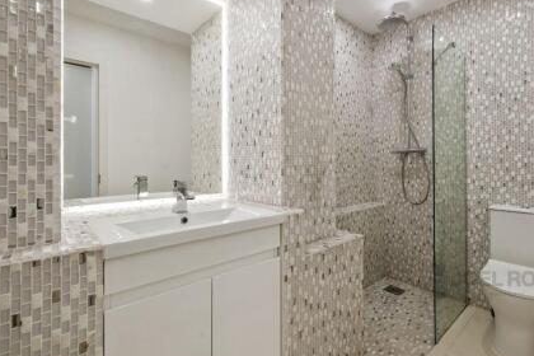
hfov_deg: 93.1
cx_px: 290
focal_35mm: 17
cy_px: 161
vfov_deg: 70.3
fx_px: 252
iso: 250
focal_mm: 10
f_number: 8
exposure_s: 1/6
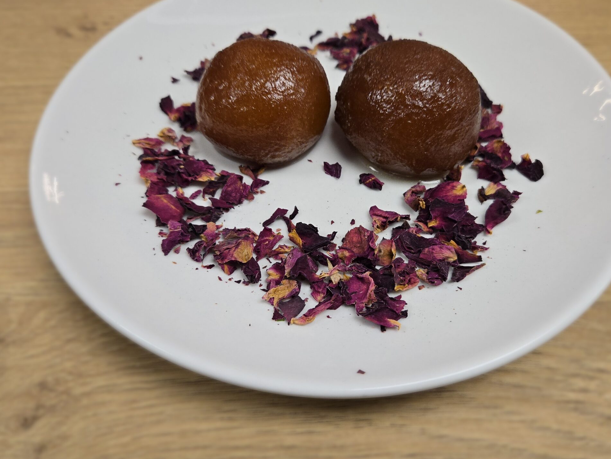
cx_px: 324
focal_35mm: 31
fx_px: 547
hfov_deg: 58.3
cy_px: 226
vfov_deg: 45.5
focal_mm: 5.4
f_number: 1.8
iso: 64
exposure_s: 1/60
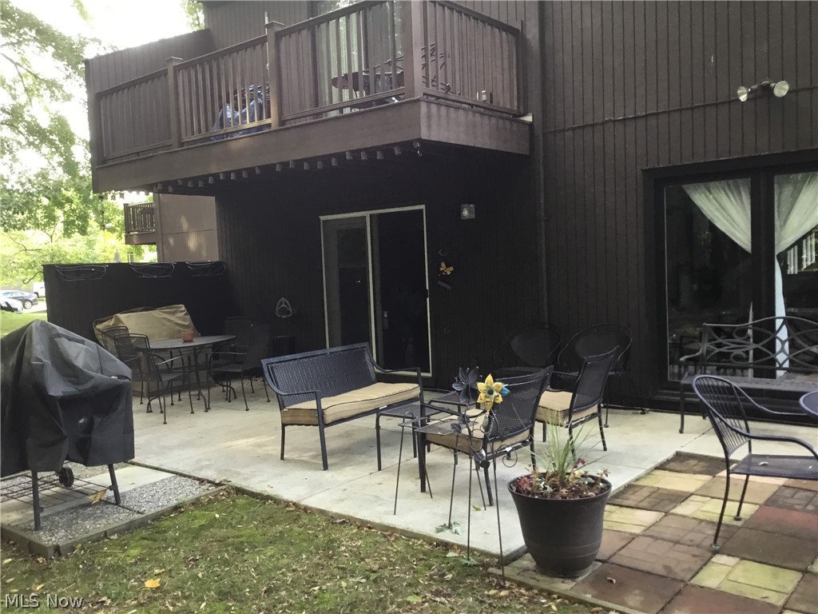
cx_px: 409
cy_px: 307
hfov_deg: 58.4
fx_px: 733
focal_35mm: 31
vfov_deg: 45.4
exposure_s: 1/30
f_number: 2.4
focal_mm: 3.3
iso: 32
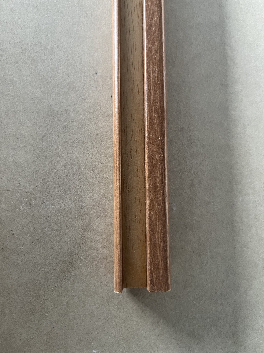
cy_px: 176
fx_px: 264
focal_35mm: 26
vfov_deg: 67.3
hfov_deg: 53.1
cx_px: 132
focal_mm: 5.1
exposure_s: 1/60
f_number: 1.6
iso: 250
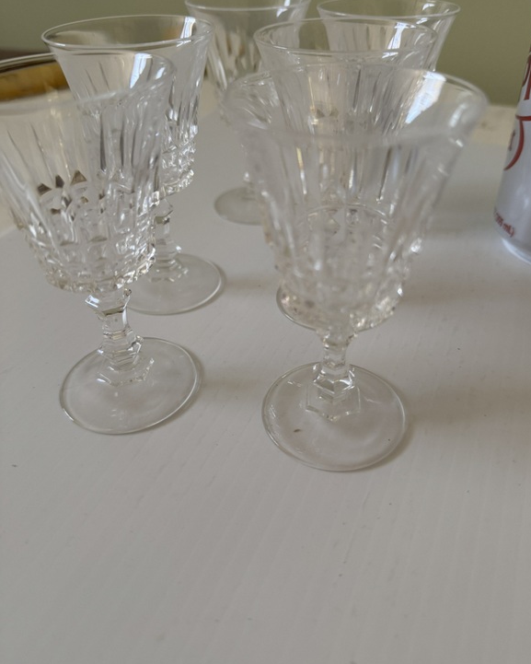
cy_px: 306
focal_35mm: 26
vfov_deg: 65.9
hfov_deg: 54.9
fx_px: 511
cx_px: 275
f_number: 1.78
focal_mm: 6.76
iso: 200
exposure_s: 1/72
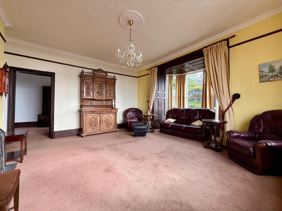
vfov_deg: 85.7
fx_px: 114
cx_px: 141
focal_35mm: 14
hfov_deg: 102.1
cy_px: 106
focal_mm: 2.22
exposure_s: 1/99
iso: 50
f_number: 2.2
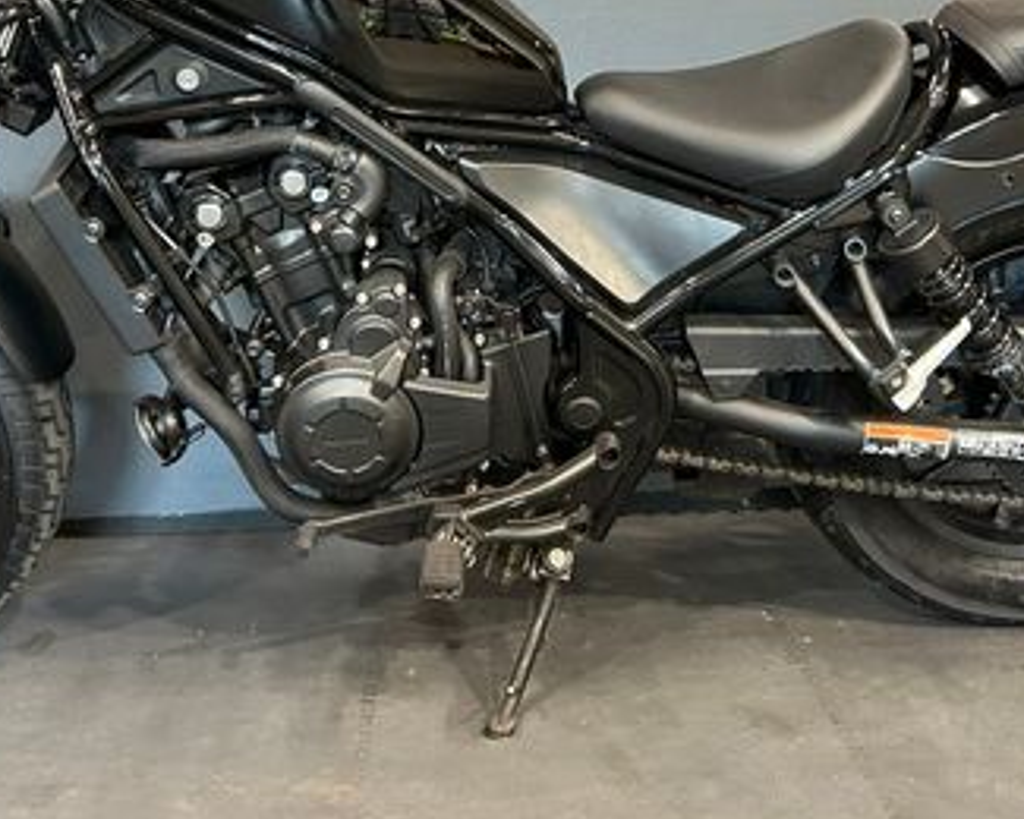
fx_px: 1515
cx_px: 460
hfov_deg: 37.3
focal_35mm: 50
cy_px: 94
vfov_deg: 29.1
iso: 500
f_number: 1.5
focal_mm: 5.7
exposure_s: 1/50
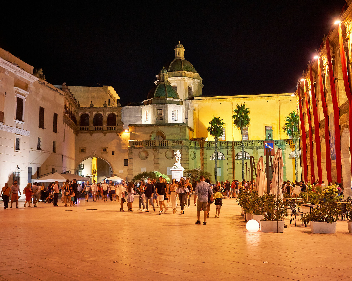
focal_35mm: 40
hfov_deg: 45.6
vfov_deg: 37.3
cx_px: 206
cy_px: 139
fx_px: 417
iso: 3200
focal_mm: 35
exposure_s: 1/30
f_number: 4
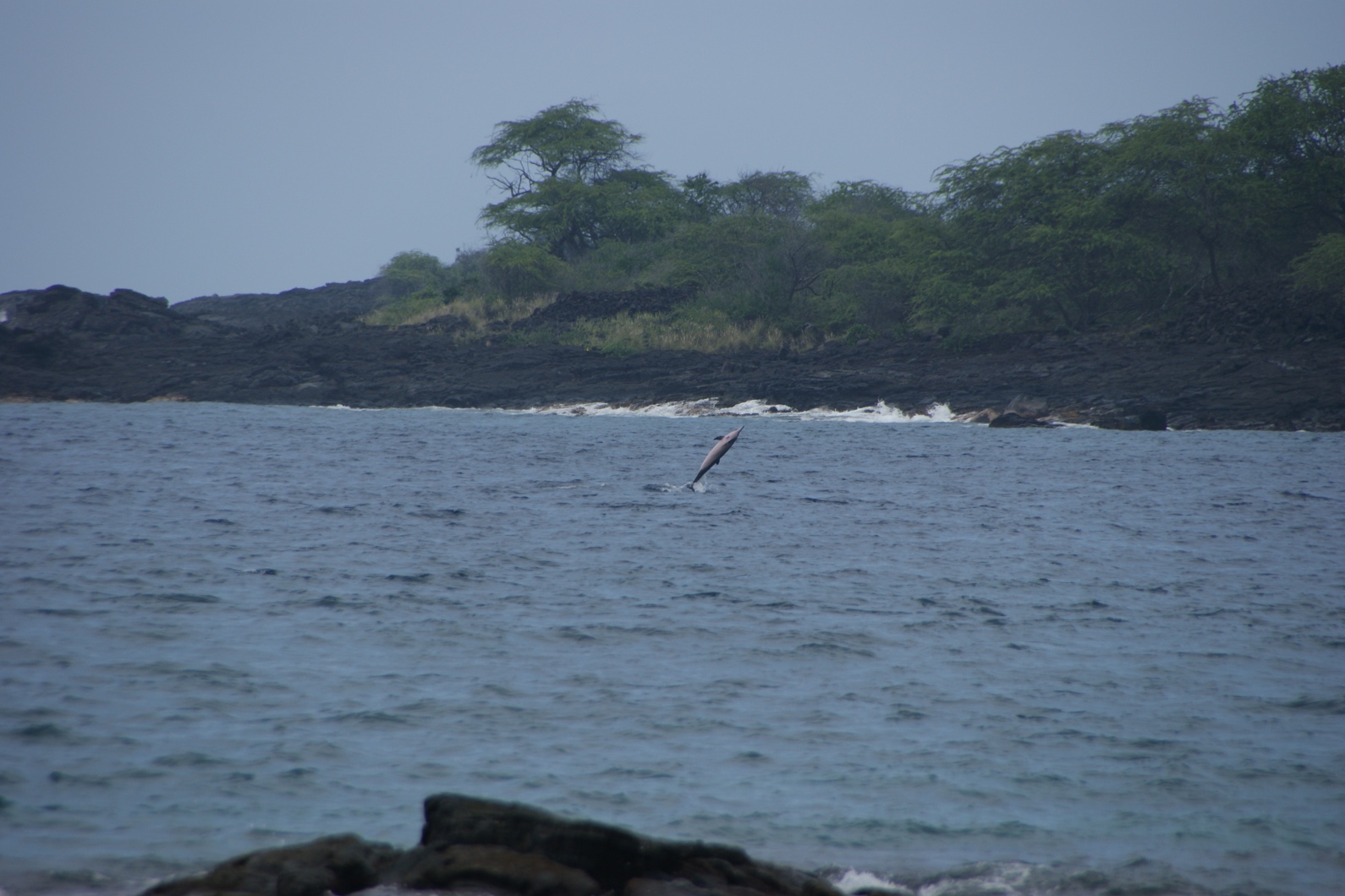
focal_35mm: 377
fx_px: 14084
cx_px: 670
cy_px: 447
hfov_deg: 5.5
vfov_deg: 3.6
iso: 100
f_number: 7.1
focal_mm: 250
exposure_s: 1/500
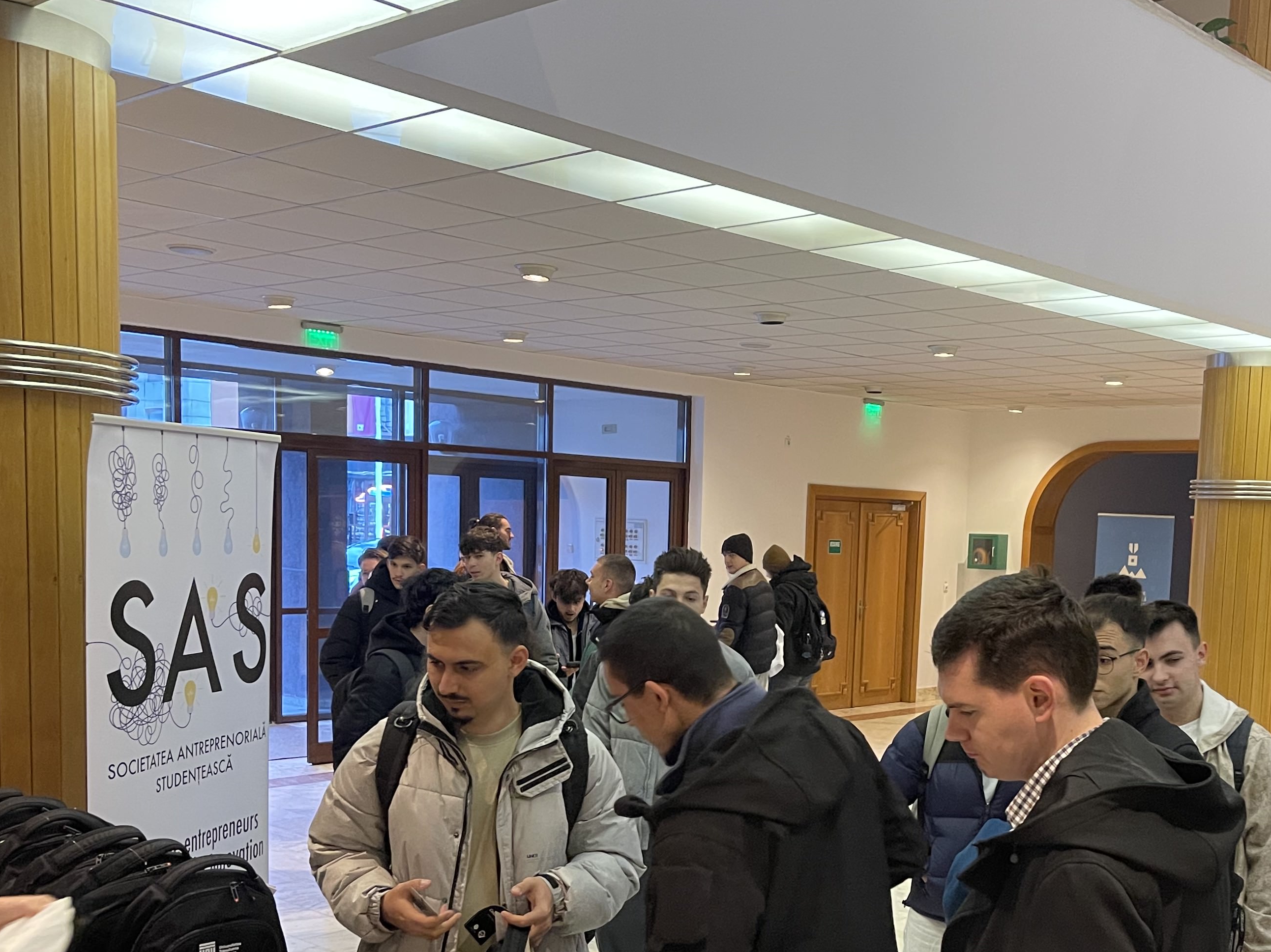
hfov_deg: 47.6
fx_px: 1432
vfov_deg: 36.2
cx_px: 769
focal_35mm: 39
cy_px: 672
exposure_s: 1/50
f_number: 1.6
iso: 500
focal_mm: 5.1
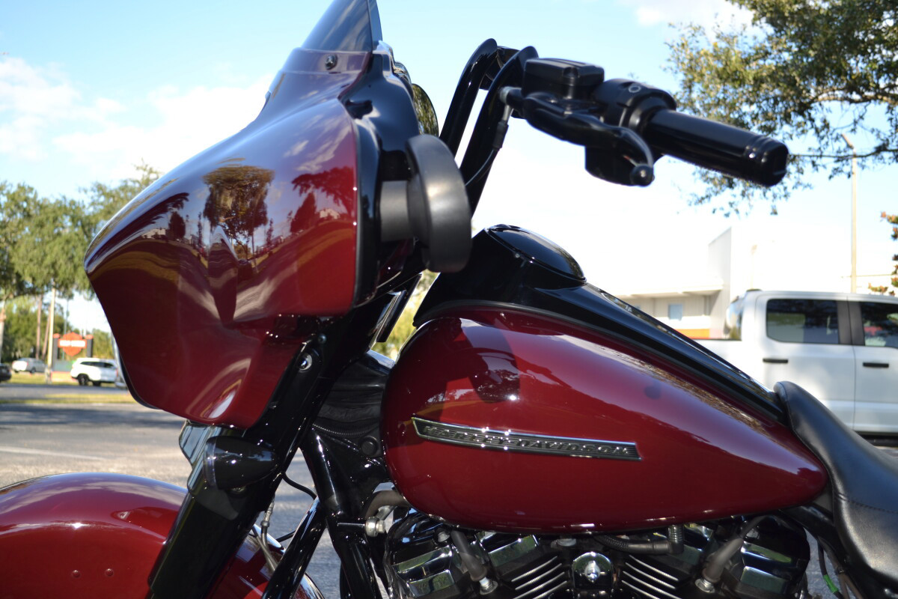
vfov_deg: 31.9
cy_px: 300
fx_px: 1048
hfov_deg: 46.4
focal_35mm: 42
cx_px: 449
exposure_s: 1/200
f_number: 5
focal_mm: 28
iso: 100
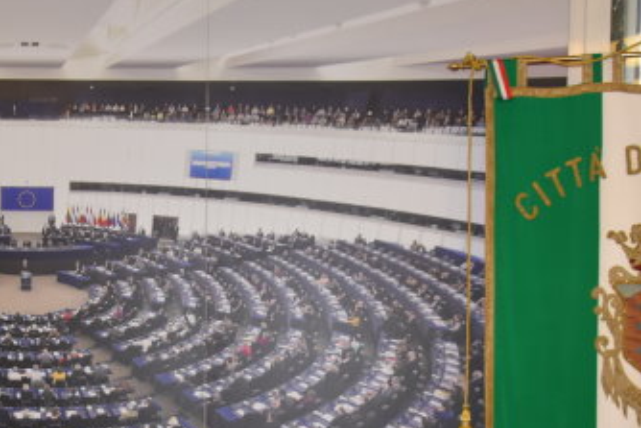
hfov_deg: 25.5
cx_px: 213
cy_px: 458
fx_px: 1407
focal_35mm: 79
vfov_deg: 16.8
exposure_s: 1/125
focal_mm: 22
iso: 800
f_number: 3.8
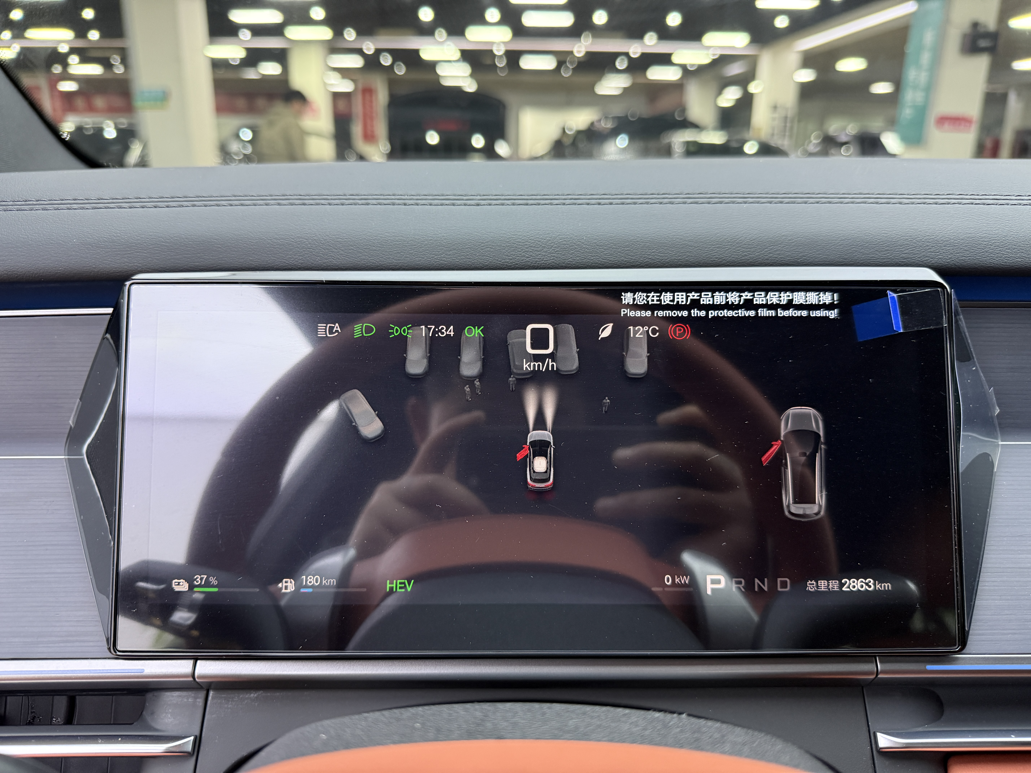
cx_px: 516
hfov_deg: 71.6
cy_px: 386
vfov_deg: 56.8
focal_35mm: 24
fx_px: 715
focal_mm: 6.76
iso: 400
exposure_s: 1/60
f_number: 1.78
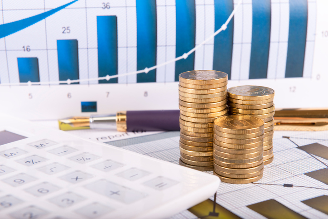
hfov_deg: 28.8
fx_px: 638
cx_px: 164
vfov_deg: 19.5
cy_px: 110
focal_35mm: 70
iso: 100
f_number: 13
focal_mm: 70
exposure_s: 1/250
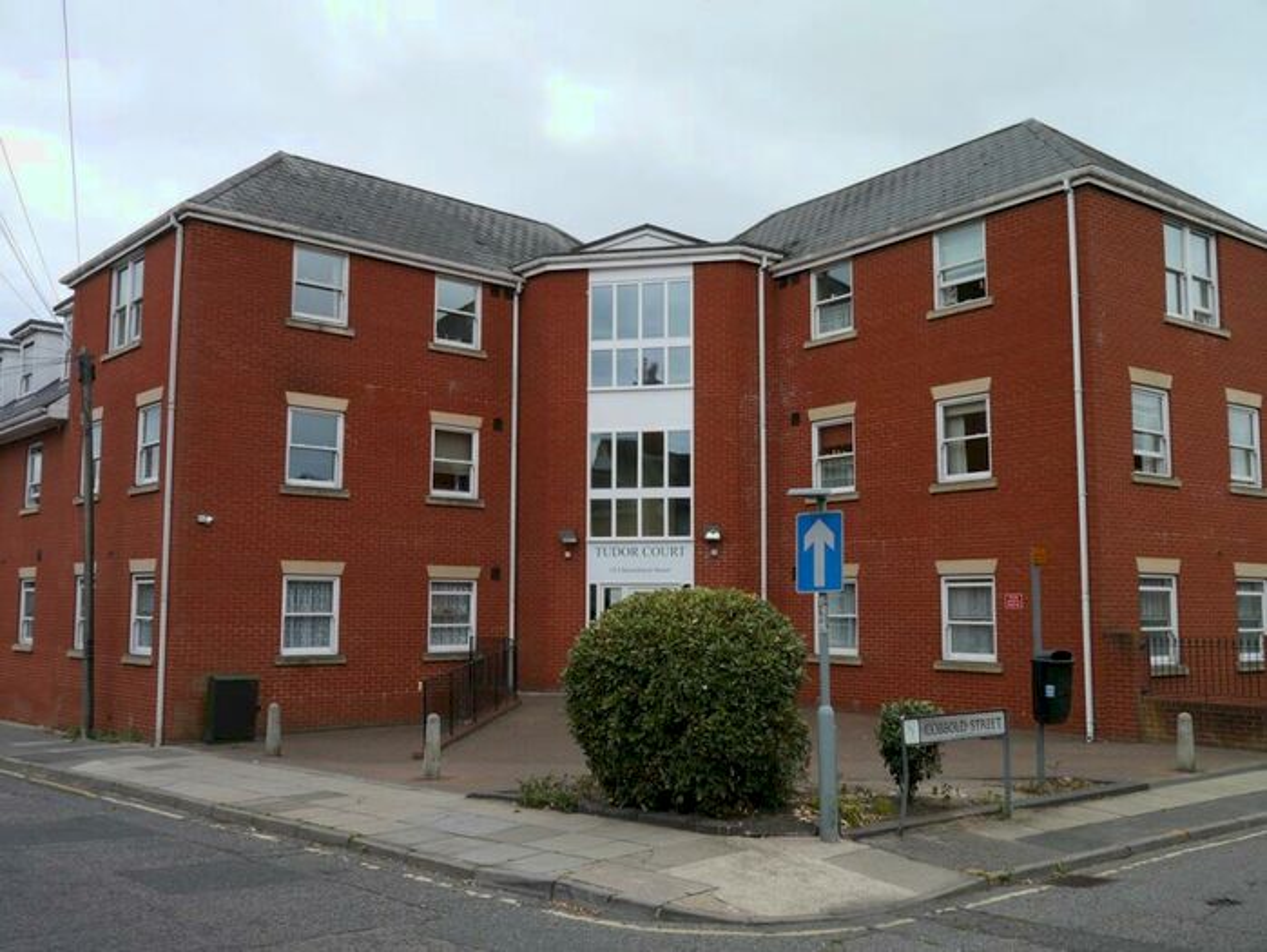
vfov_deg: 41.8
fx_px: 1245
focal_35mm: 34
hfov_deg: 53.9
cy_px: 476
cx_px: 634
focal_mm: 17
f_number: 6.3
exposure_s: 1/320
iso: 160
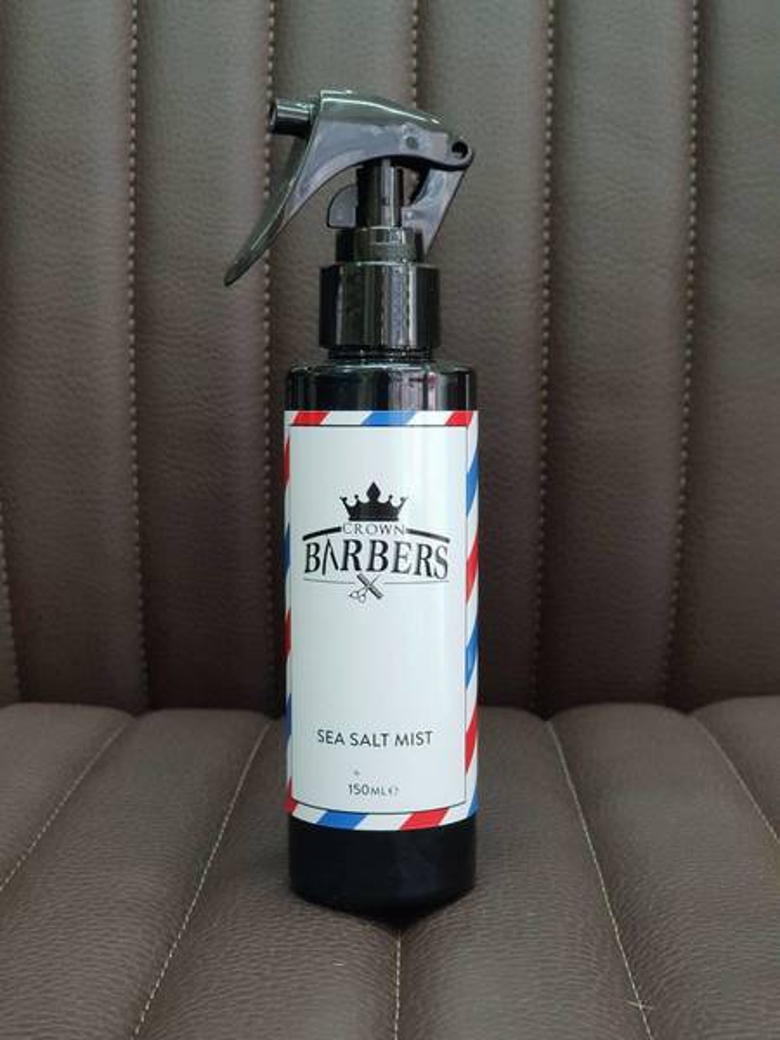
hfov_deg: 28.0
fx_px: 1562
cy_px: 520
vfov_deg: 36.8
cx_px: 390
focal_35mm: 52
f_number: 2.4
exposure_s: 1/33
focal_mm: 6
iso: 160
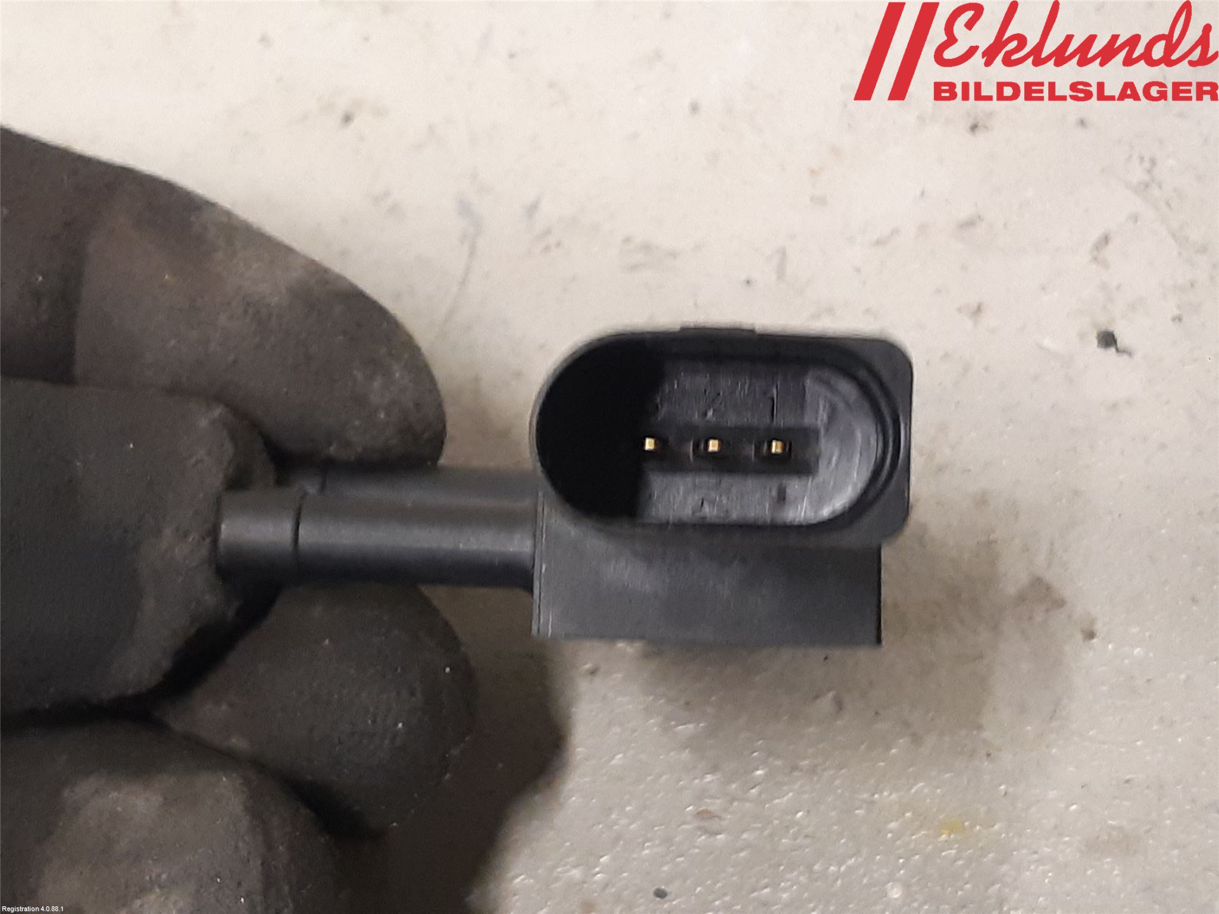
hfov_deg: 67.3
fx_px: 916
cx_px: 610
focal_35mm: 26
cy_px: 457
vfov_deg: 53.1
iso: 250
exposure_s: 1/33
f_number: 1.7
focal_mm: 3.93
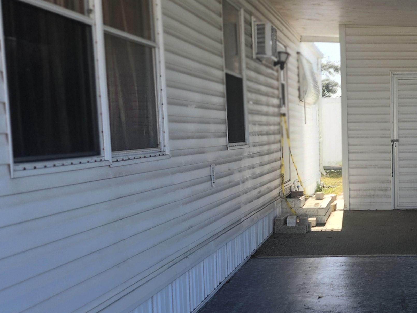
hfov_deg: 31.3
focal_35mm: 57
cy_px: 208
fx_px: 687
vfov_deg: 25.5
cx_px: 414
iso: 25
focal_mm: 5.54
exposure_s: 1/582
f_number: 1.8
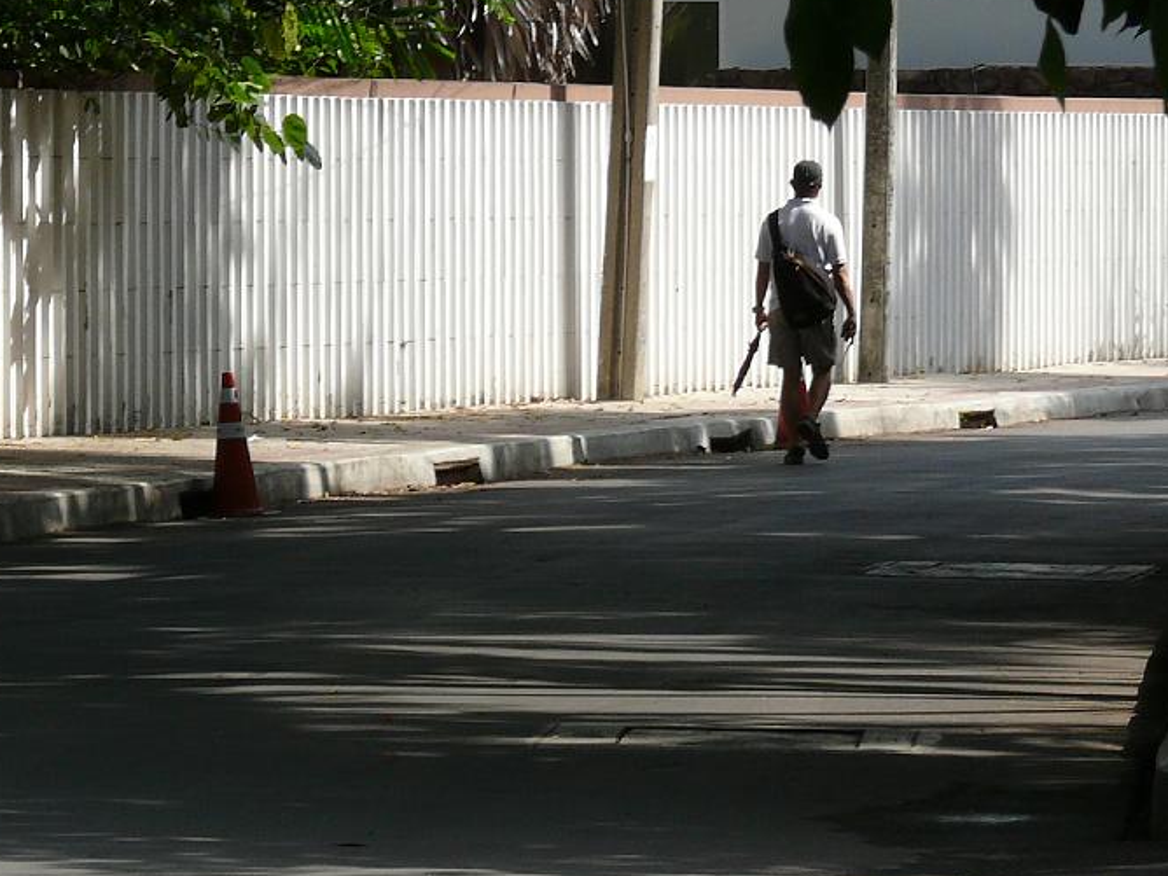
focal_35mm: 327
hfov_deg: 6.1
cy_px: 386
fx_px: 11034
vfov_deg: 4.5
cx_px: 645
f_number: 5.6
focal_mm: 32.4
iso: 100
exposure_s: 1/320
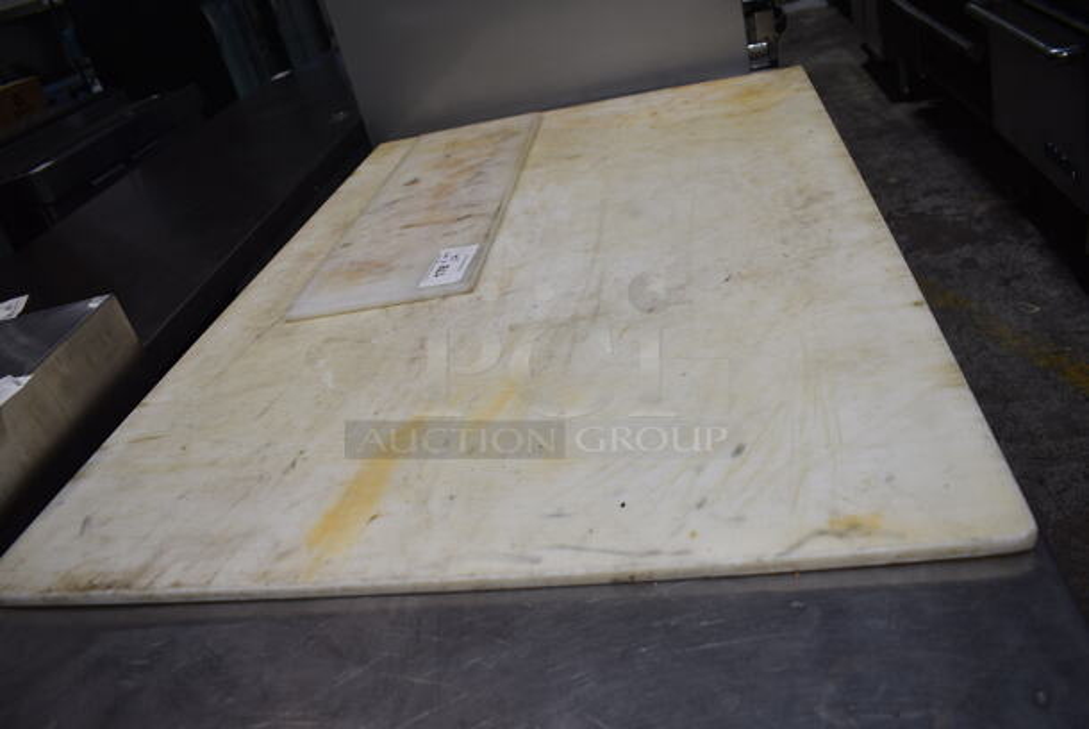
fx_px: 818
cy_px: 364
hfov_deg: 67.3
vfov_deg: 48.0
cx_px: 544
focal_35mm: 27
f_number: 4.5
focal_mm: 18
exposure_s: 1/80
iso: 100
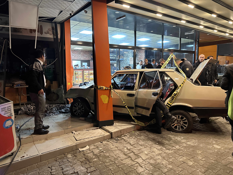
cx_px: 116
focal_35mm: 24
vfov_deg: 56.8
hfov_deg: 71.6
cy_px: 88
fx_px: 162
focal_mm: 6.86
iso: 800
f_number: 1.78
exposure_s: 1/50
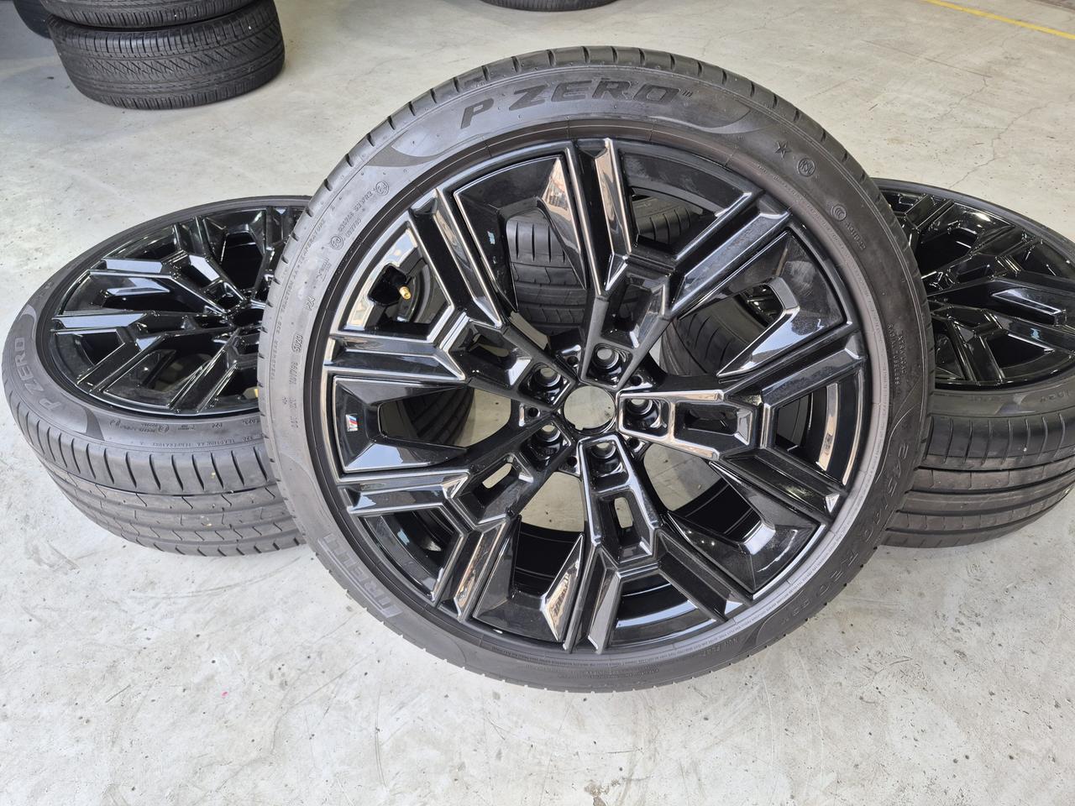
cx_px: 538
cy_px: 403
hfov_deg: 73.9
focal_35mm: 23
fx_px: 714
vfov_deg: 58.9
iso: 125
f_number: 1.8
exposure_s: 1/180
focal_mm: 5.4
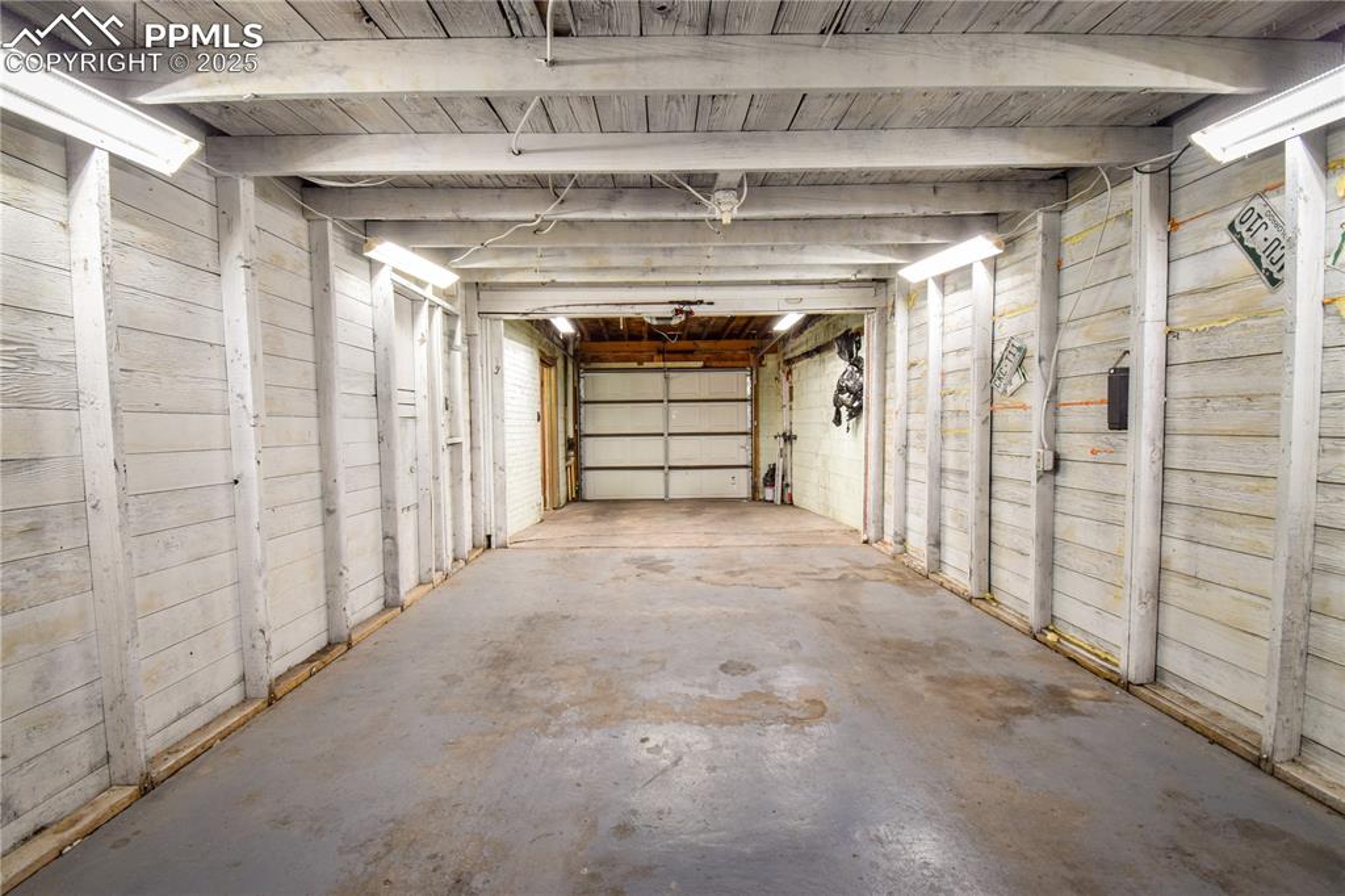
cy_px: 448
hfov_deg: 100.4
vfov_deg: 77.3
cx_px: 672
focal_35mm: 15
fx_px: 560
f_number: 13
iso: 320
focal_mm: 10
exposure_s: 1/3
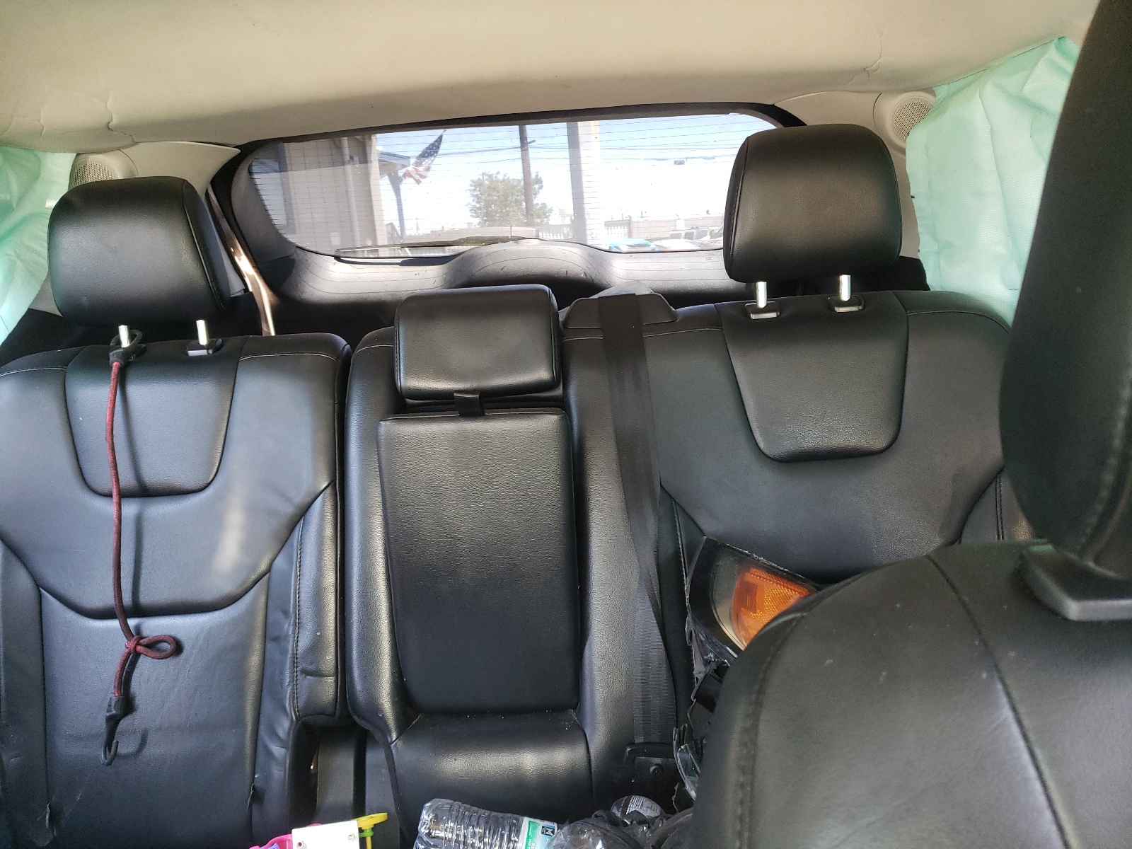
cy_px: 424
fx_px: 850
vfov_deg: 53.1
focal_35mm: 26
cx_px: 566
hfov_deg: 67.3
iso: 150
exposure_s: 1/60.2
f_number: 1.5
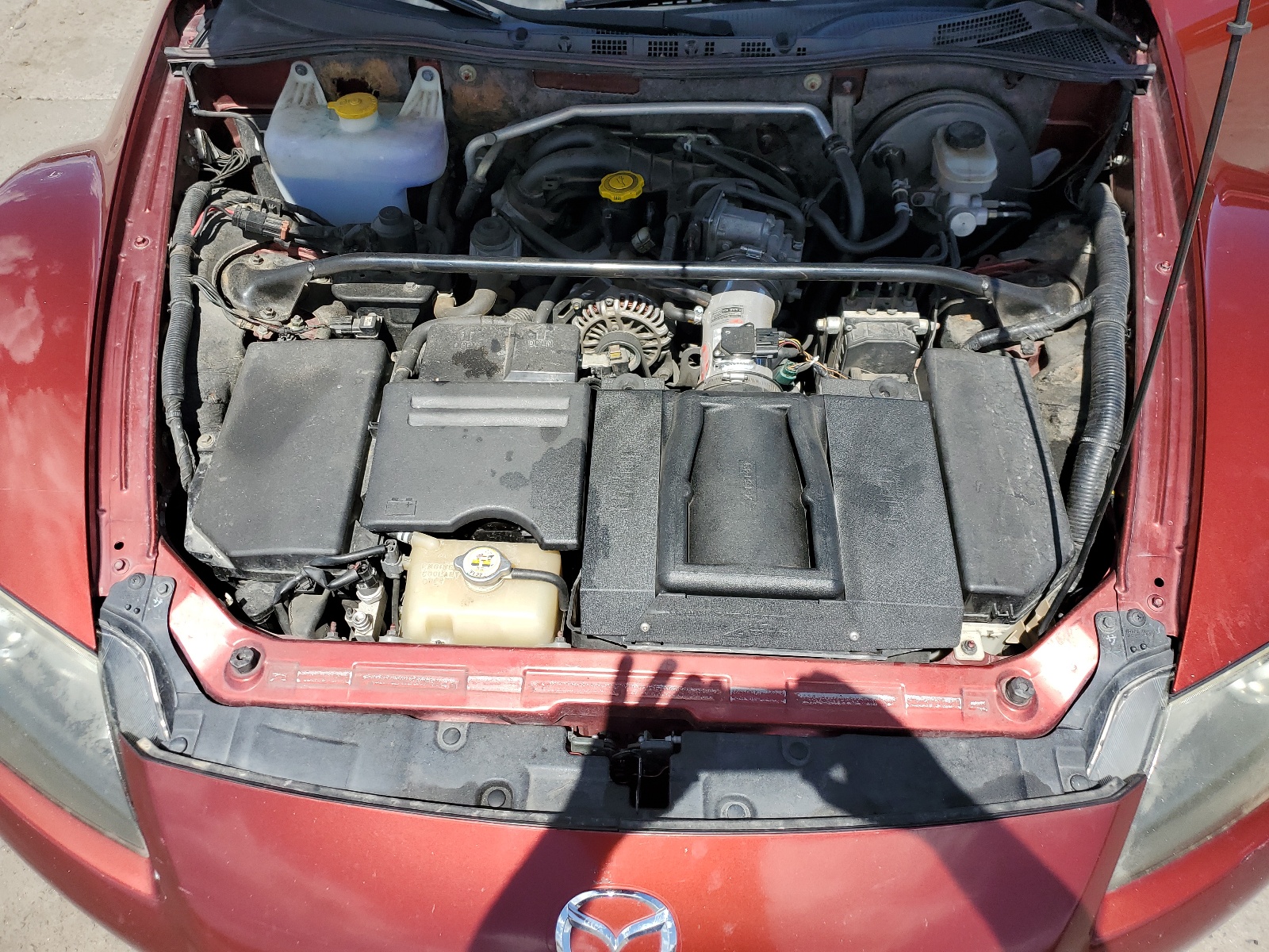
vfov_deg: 53.1
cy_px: 476
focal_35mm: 26
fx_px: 953
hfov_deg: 67.3
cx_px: 634
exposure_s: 1/2500
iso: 50
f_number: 1.5
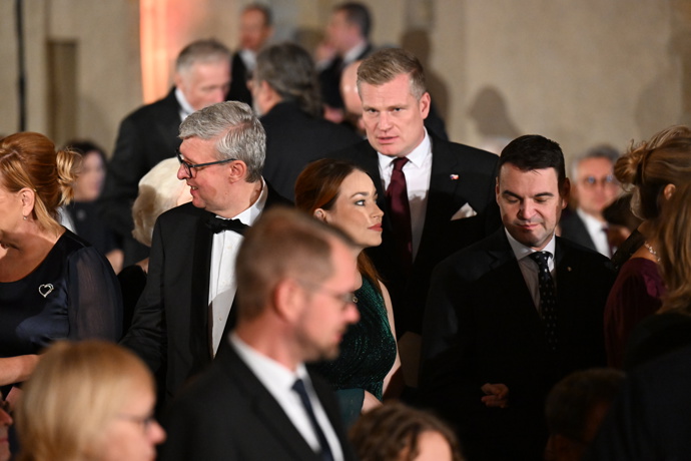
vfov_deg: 6.9
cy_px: 230
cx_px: 346
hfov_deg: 10.3
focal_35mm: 200
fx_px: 3839
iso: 8000
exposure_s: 1/320
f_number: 3.5
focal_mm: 200
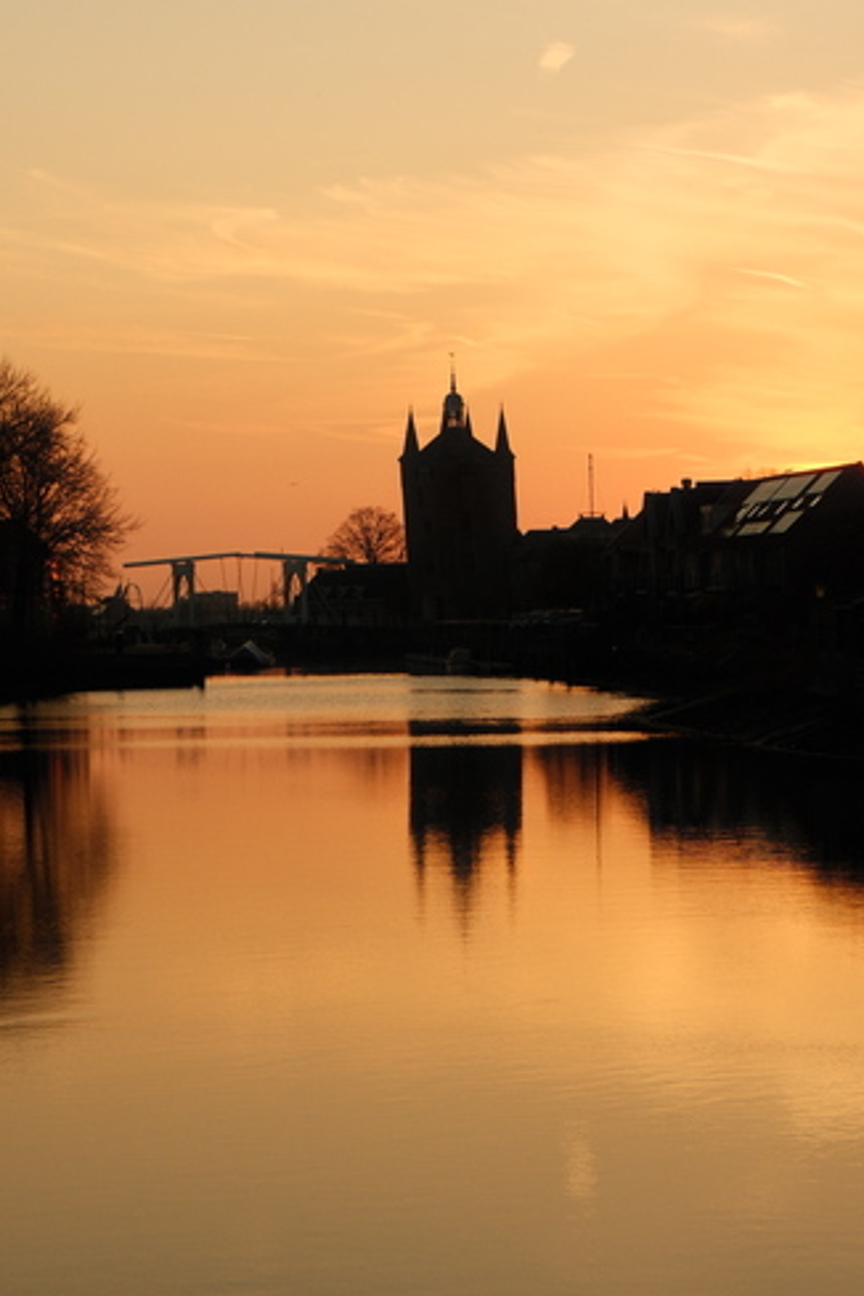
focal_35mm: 96
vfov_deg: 21.2
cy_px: 660
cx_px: 260
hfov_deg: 14.2
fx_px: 3456
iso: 800
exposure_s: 1/1100
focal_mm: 45
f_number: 6.4
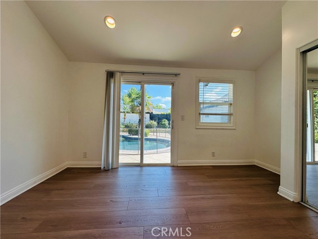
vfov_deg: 85.7
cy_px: 120
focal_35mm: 14
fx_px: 129
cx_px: 159
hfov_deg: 102.1
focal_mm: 2.22
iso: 40
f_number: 2.2
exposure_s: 1/351
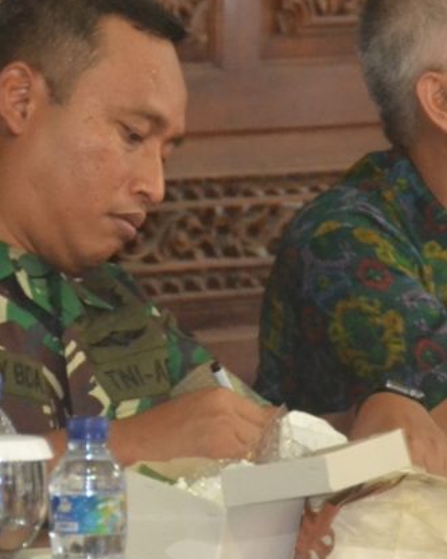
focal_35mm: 590
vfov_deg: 3.3
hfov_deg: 2.6
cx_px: 540
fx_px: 9757
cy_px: 228
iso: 3200
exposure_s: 1/60
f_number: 5.6
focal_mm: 170
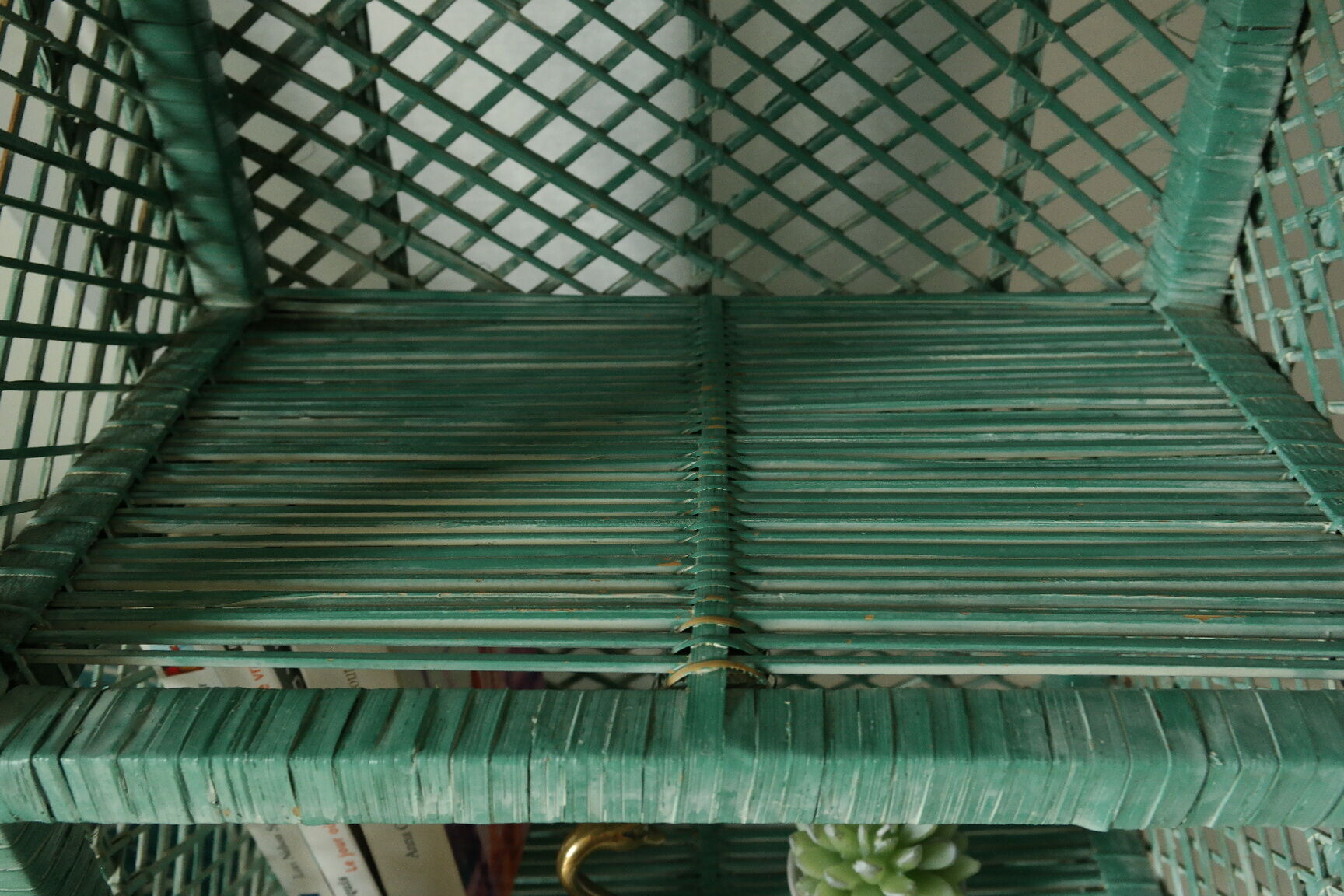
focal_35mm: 30
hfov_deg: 61.9
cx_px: 672
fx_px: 1120
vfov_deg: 43.6
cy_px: 448
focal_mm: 20
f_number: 5.6
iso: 800
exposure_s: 1/30
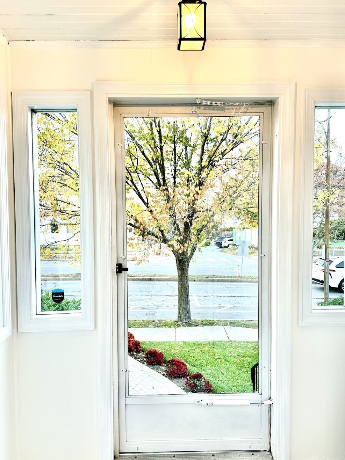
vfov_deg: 63.5
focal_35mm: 28
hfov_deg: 49.7
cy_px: 232
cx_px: 172
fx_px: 372
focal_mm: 6.86
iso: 64
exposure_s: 1/137
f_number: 1.78
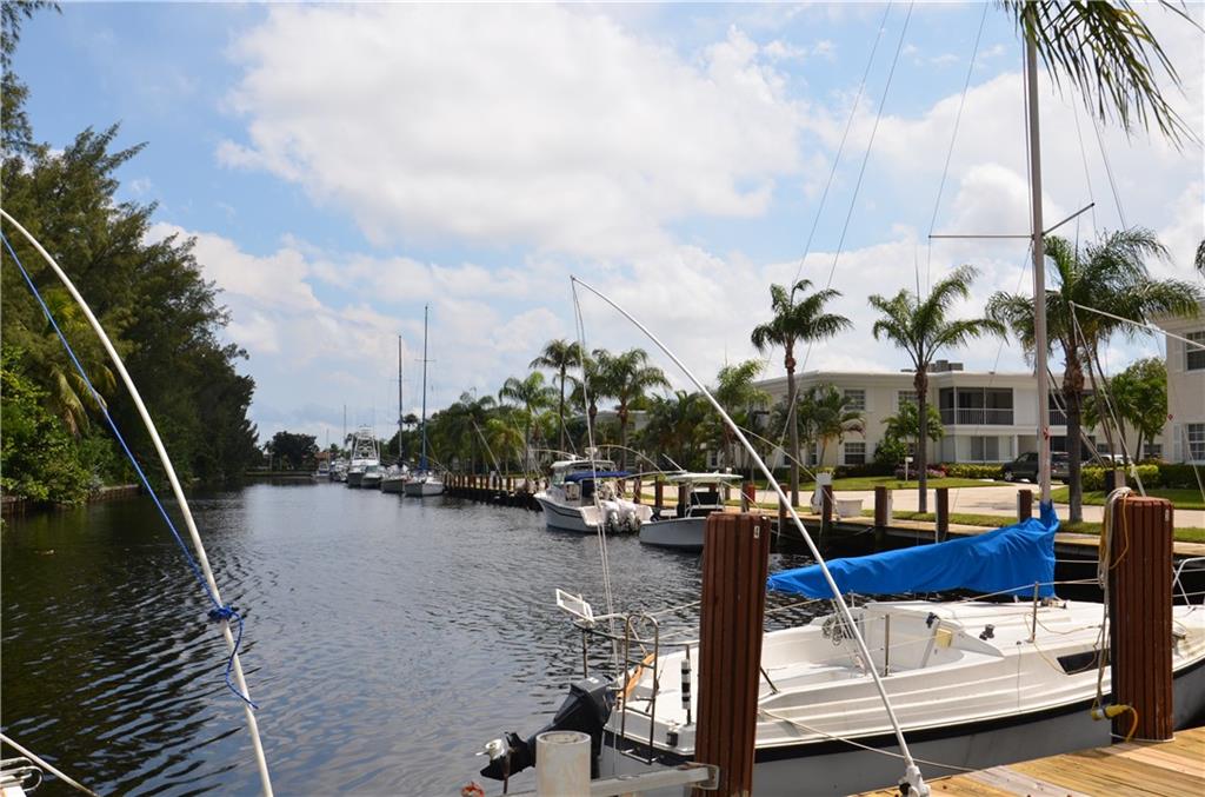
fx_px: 1102
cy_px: 398
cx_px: 602
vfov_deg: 39.8
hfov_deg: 57.3
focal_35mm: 33
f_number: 10
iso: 100
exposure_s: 1/250
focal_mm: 22
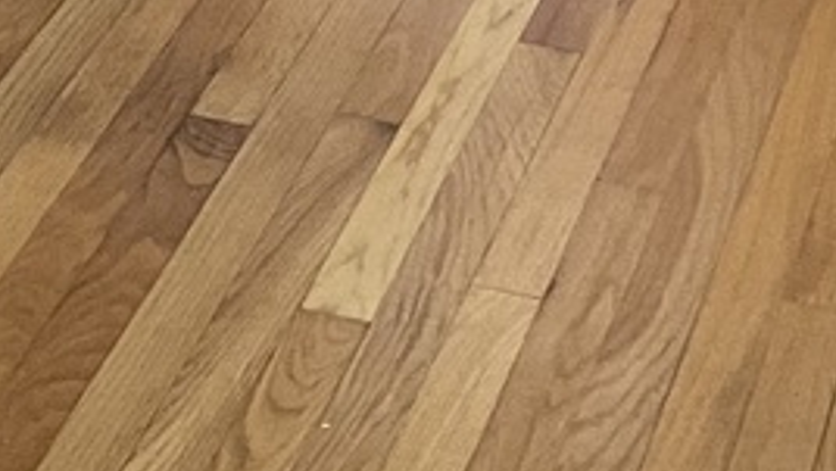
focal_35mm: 170
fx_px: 3770
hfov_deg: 12.4
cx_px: -87
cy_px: -1117
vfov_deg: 6.3
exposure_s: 1/60
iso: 80
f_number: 1.8
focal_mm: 3
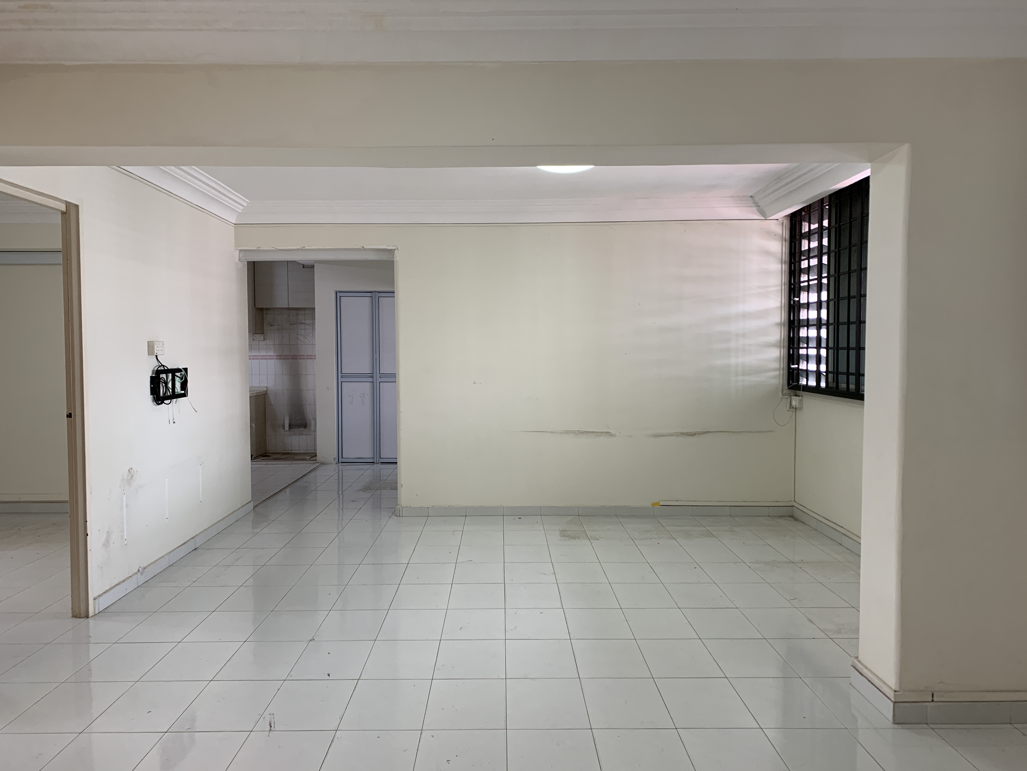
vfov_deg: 53.1
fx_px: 771
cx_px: 514
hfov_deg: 67.3
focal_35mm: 26
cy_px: 386
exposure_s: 1/50
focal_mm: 4.25
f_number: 1.8
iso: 80
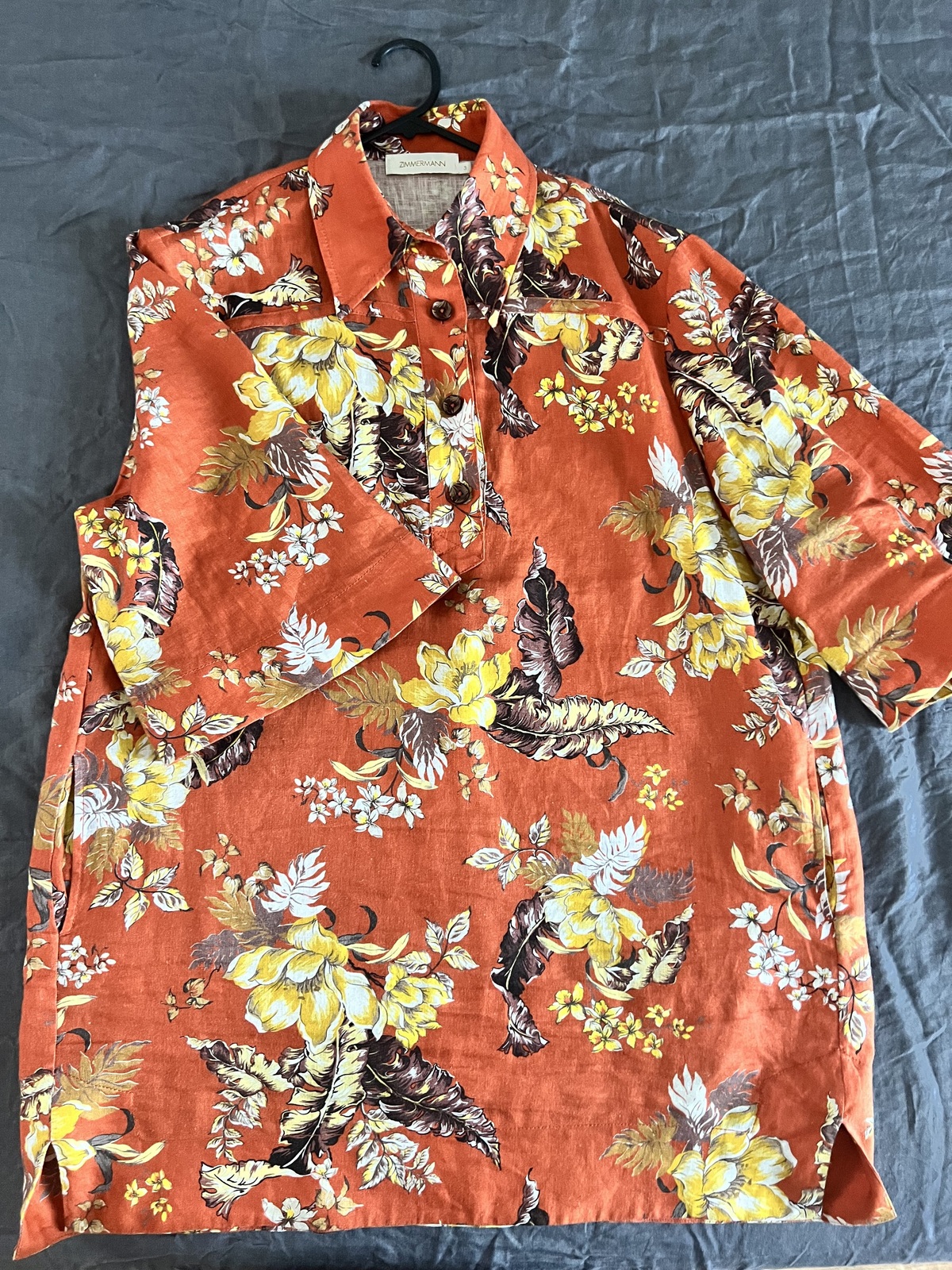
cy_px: 635
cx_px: 476
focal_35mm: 26
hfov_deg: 53.1
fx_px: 953
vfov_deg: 67.3
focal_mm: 5.7
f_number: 1.5
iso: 400
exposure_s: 1/33
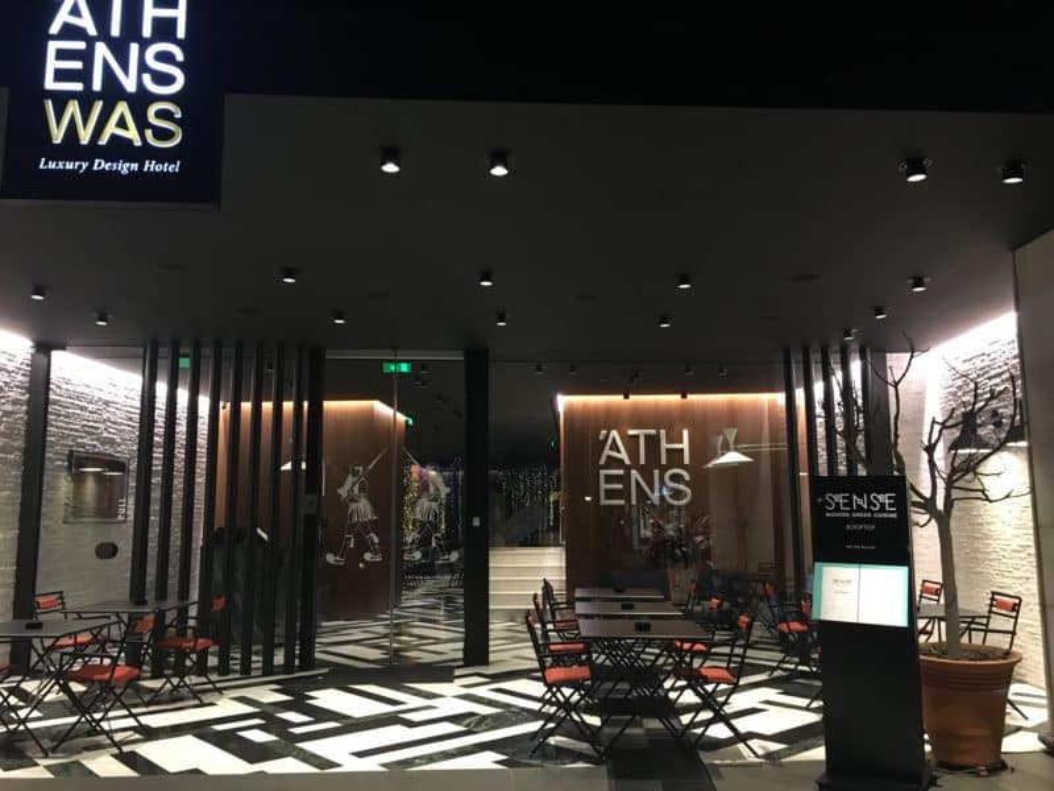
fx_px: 883
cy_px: 396
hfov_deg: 61.7
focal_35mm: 29
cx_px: 527
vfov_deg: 48.2
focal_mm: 4.15
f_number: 2.2
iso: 200
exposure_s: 1/17
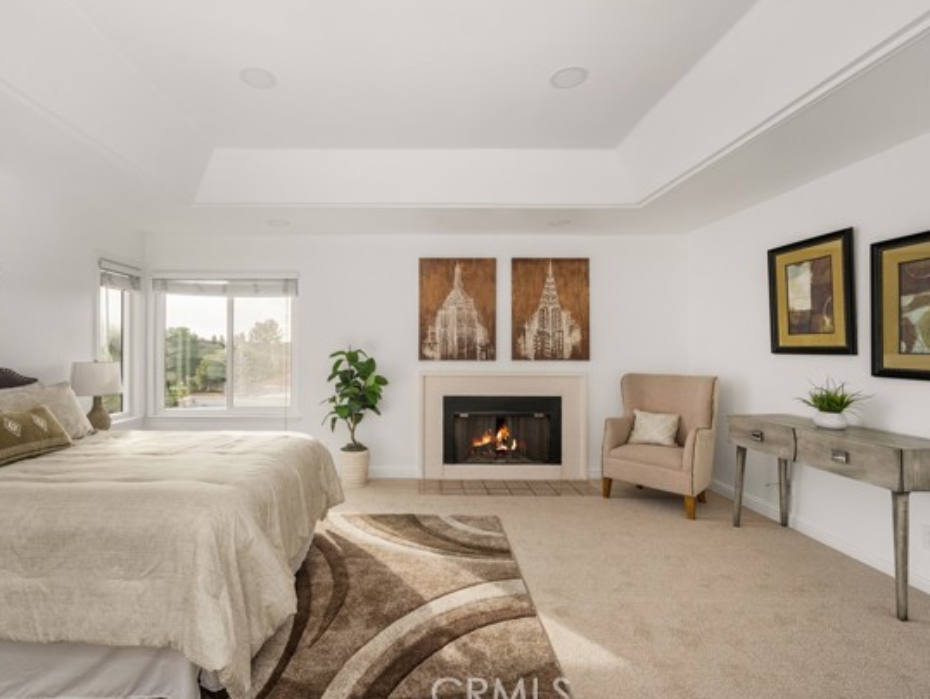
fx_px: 430
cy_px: 350
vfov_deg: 78.2
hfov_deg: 94.2
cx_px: 418
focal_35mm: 16
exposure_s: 1/15
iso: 100
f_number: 9
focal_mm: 14
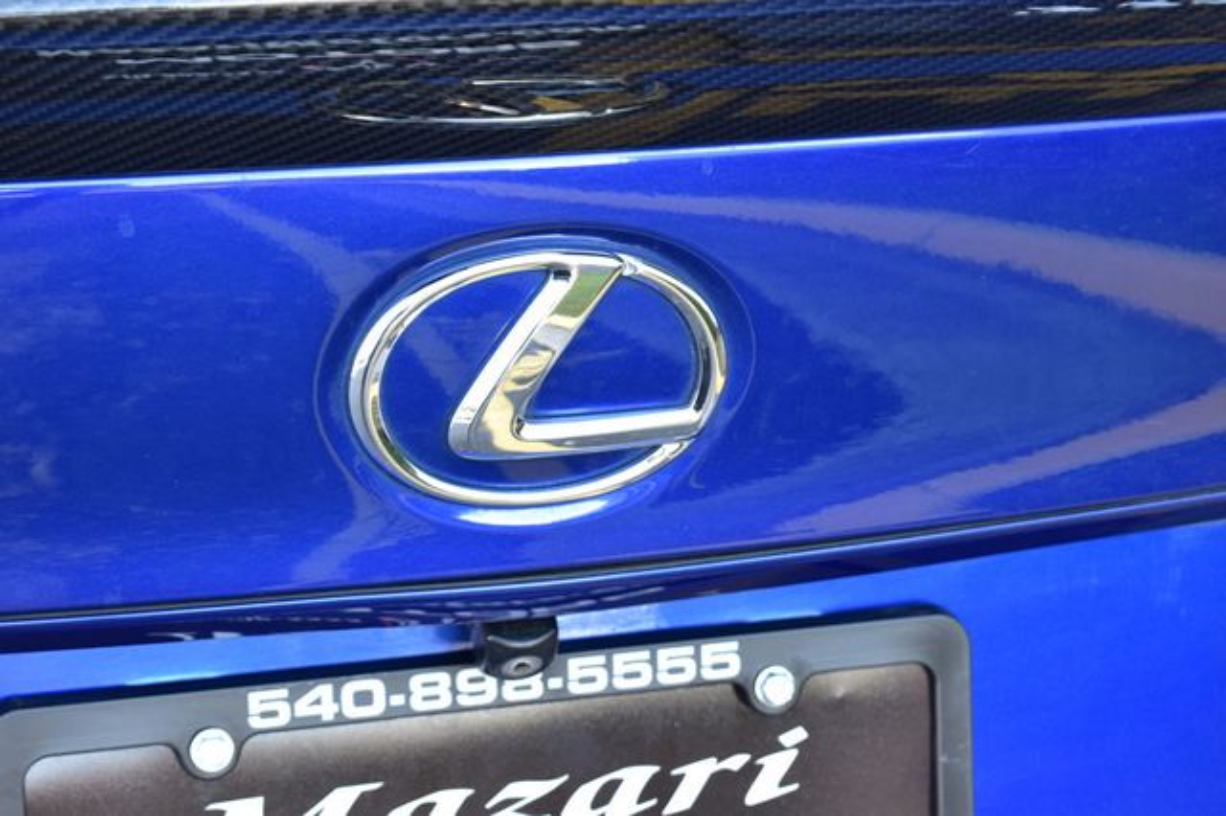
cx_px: 613
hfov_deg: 24.6
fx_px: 2808
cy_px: 408
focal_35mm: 82
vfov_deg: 16.5
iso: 400
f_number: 7.1
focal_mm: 55
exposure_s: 1/30
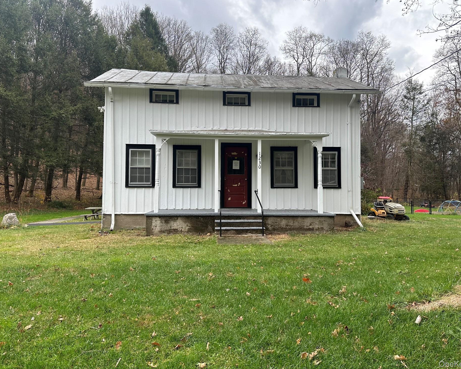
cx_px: 234
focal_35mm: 26
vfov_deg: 54.9
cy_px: 178
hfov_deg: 66.0
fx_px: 355
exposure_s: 1/270
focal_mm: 6.86
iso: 80
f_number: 1.78
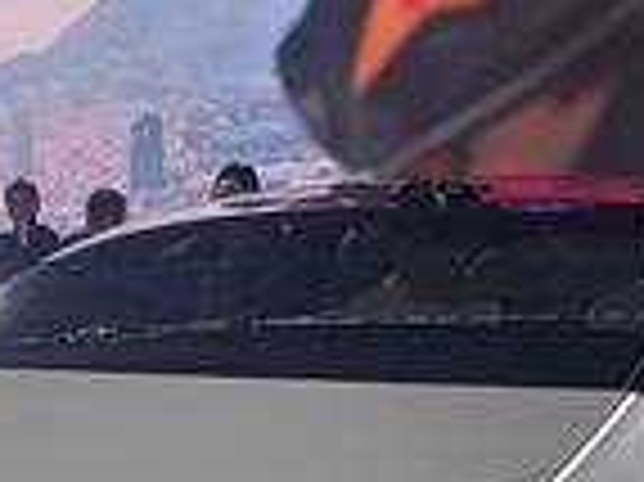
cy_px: 568
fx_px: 2082
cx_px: 306
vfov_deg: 12.9
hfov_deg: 17.6
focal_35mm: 112
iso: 125
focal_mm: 4.65
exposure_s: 1/60
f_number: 1.8
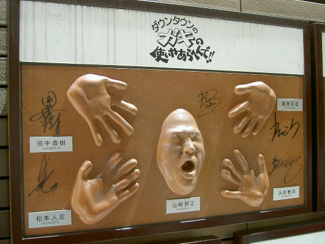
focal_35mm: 47
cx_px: 151
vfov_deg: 30.9
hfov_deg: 40.4
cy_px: 128
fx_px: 441
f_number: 2.8
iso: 100
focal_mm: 8
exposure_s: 1/36.5
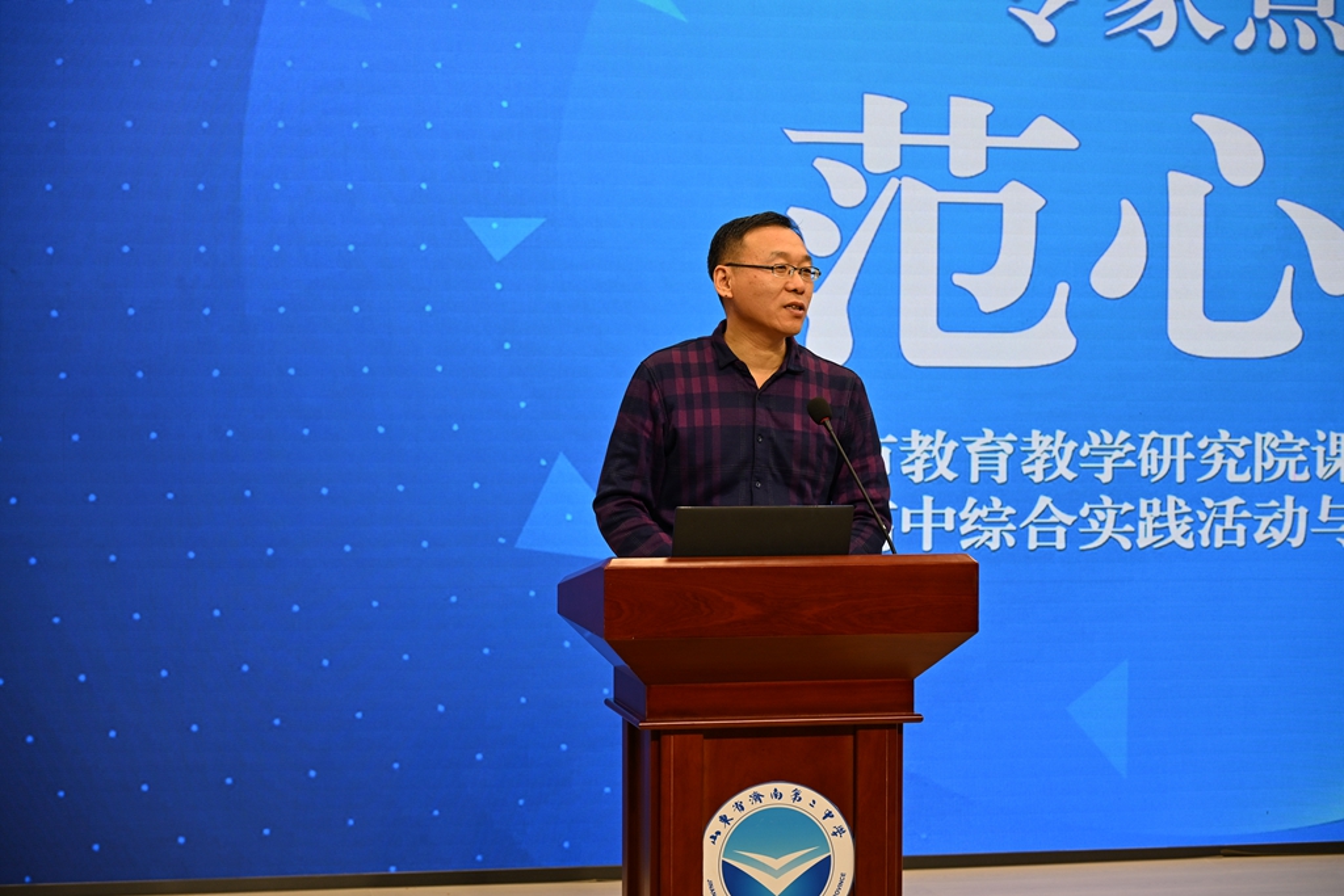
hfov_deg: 31.4
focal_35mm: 64
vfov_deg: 21.2
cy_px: 448
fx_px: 2390
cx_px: 672
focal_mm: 64
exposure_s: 1/200
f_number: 4
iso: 400
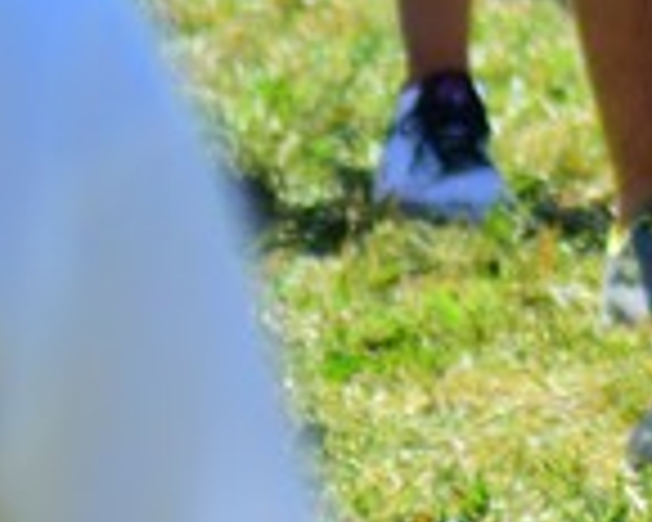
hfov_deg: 1.6
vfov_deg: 1.3
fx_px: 23002
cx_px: 2185
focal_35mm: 1192
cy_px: -745
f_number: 4.2
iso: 250
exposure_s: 1/1250
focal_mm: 120
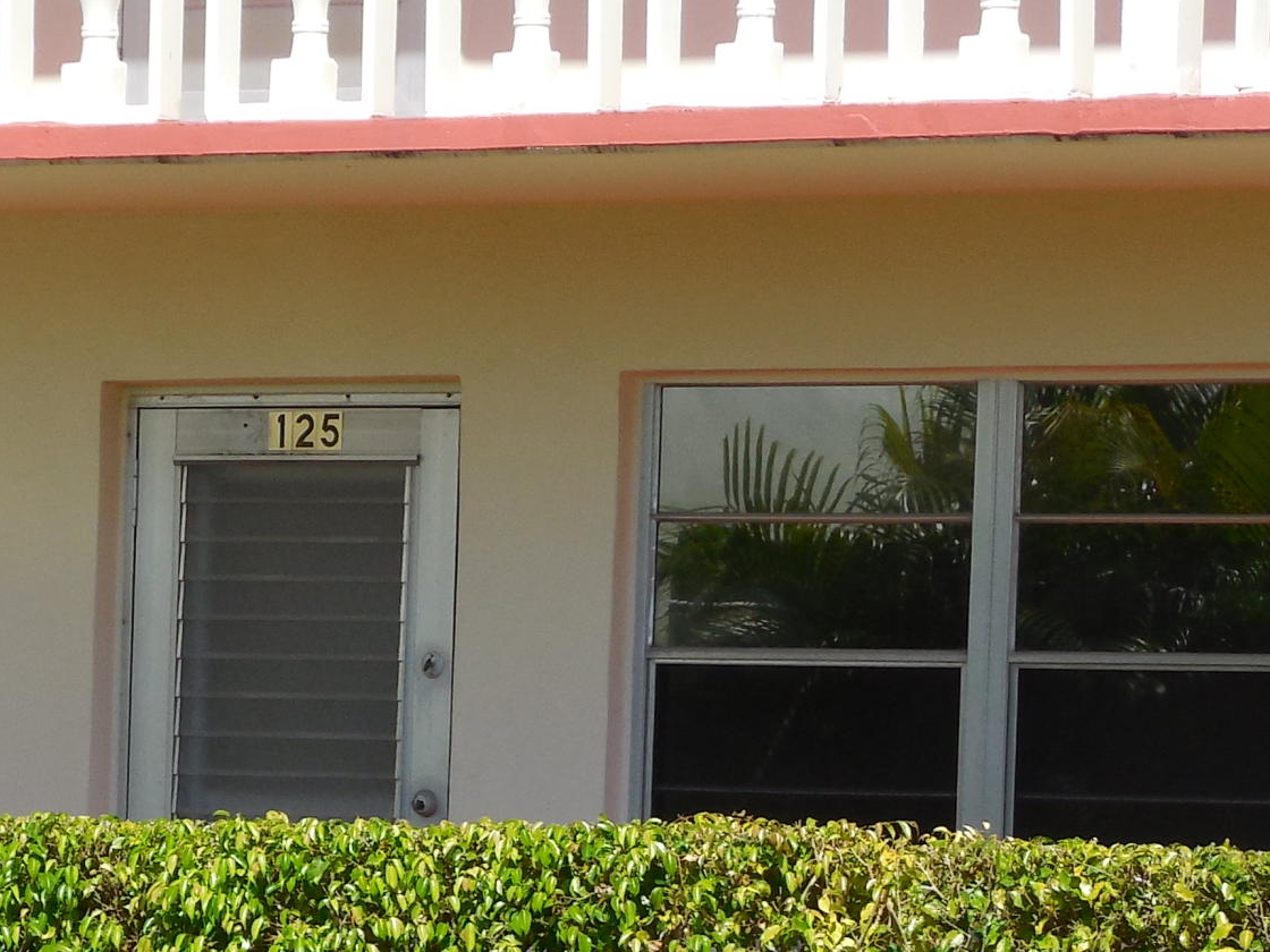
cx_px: 403
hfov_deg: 6.8
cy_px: 906
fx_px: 10713
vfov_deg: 5.1
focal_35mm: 292
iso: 125
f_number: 4.8
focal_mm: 19.4
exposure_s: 1/800
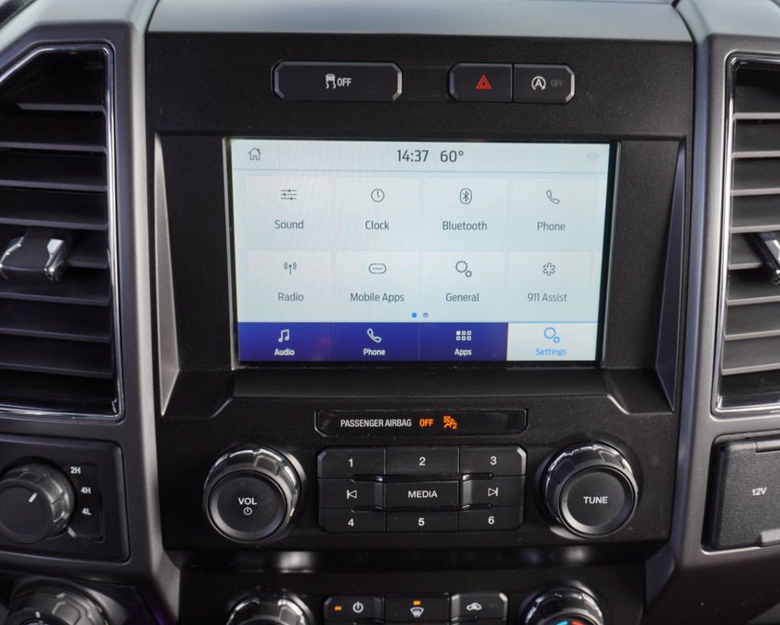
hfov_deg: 52.8
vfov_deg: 43.4
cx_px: 411
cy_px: 312
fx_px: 785
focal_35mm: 34
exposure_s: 1/60
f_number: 4
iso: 100
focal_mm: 20
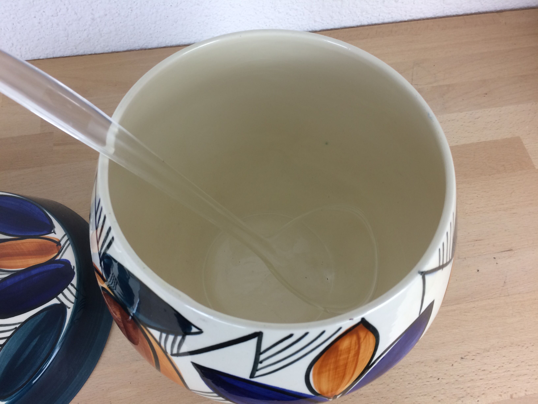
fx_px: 451
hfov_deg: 61.7
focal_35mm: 29
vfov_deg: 48.2
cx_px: 269
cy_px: 202
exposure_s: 1/33
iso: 40
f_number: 2.2
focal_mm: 4.15
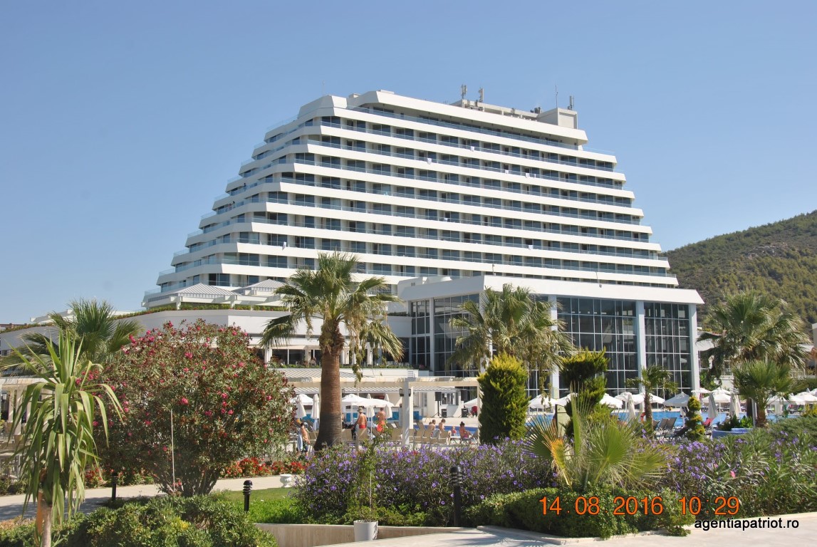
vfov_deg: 32.0
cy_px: 274
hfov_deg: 46.3
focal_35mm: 42
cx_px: 408
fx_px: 954
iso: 100
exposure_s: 1/250
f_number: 8
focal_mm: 28
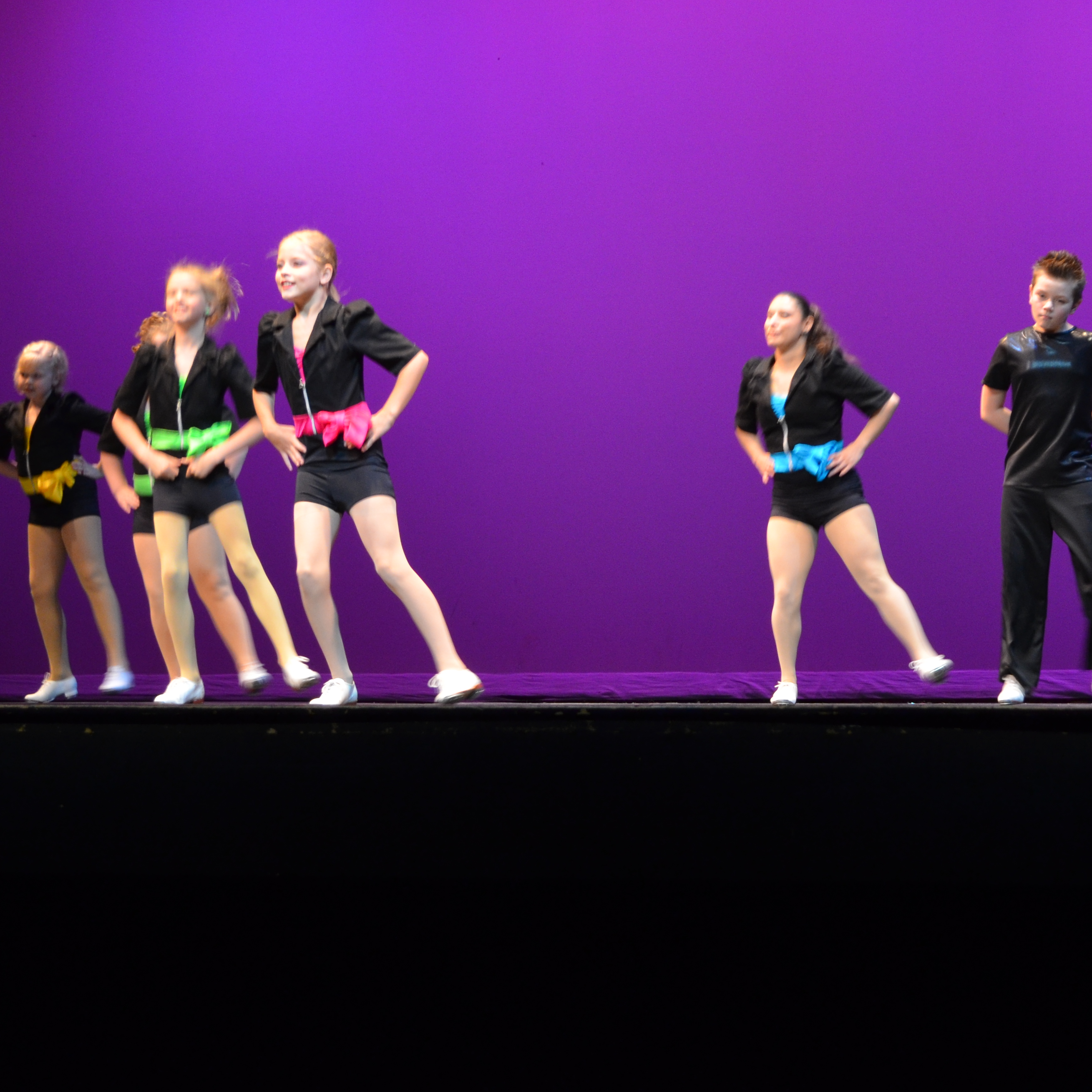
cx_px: 788
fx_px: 3248
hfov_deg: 19.0
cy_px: 460
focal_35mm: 91
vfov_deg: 19.1
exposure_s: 1/50
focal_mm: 38
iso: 800
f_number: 5
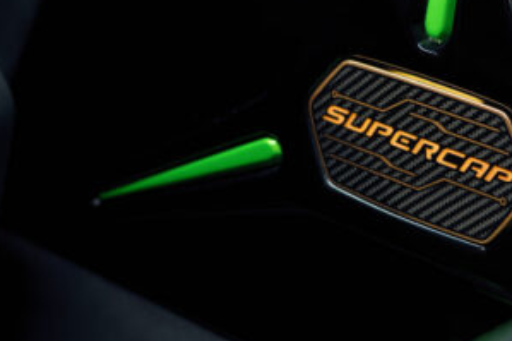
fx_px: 1322
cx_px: 352
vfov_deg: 14.7
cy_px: 115
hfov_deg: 21.8
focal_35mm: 93
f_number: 4
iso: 500
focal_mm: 48
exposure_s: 1/15
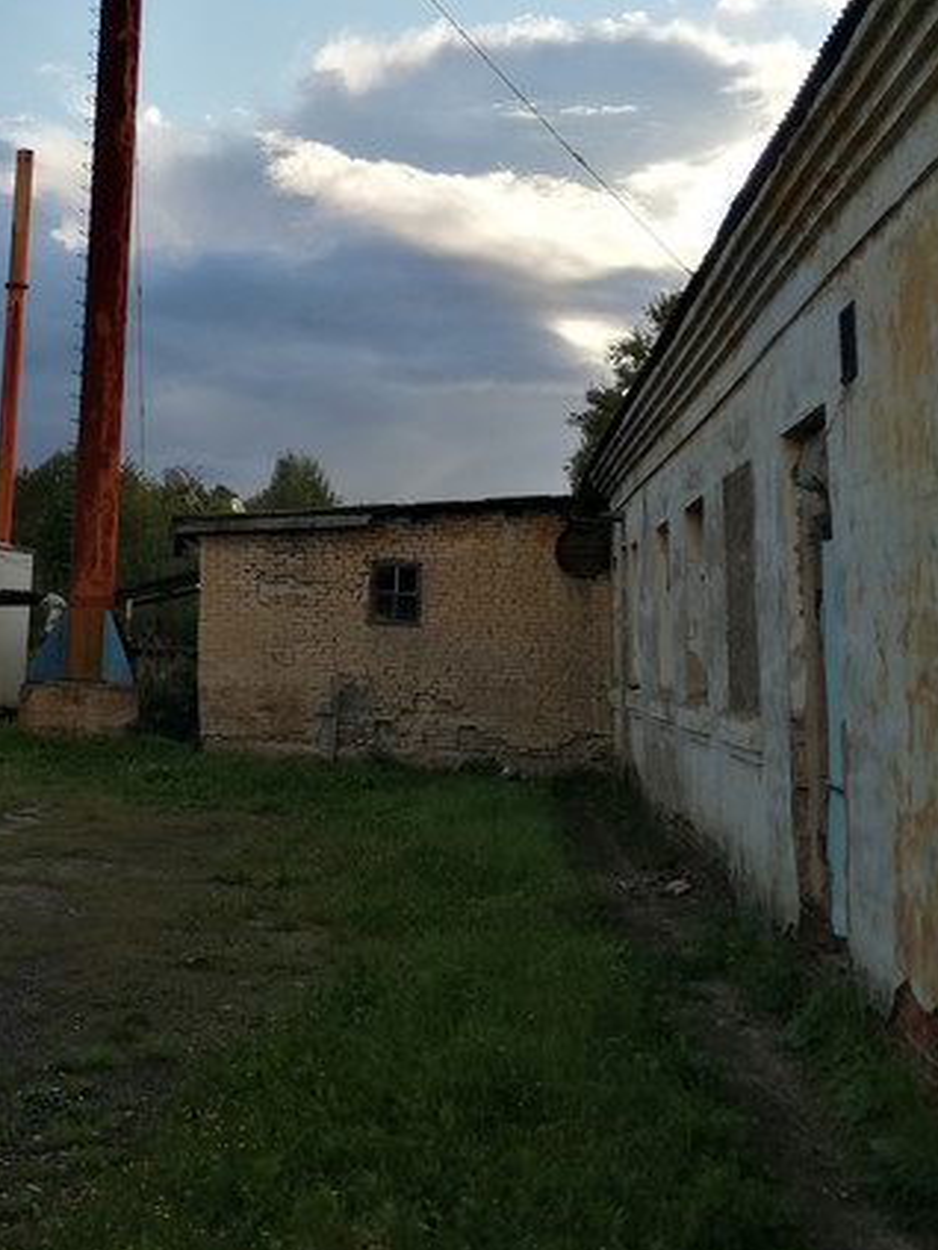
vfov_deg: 36.4
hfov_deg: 27.6
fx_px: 1843
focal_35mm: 51
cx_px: 100
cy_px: 280
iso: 50
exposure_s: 1/1733
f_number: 1.8
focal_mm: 3.96
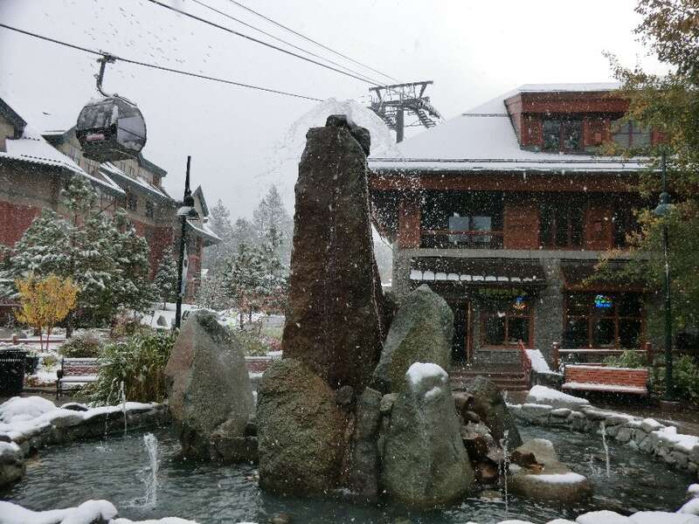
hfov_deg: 61.7
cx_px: 350
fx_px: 586
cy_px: 262
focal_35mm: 29
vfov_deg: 48.2
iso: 80
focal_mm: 5.2
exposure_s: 1/500
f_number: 3.5
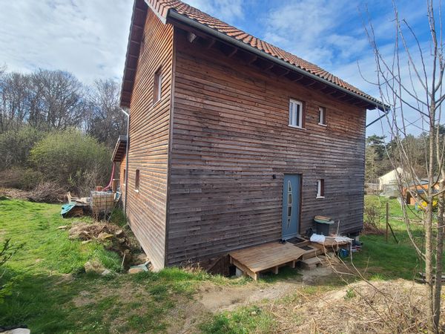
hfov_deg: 106.2
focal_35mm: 13
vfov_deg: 89.9
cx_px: 222
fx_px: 167
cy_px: 167
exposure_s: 1/1013
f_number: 2.2
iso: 50
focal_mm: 2.2
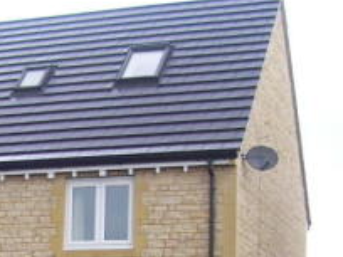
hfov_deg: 18.1
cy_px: 315
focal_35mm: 106
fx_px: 1050
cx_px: 1
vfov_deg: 13.5
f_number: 2.7
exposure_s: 1/90
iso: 80
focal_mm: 6
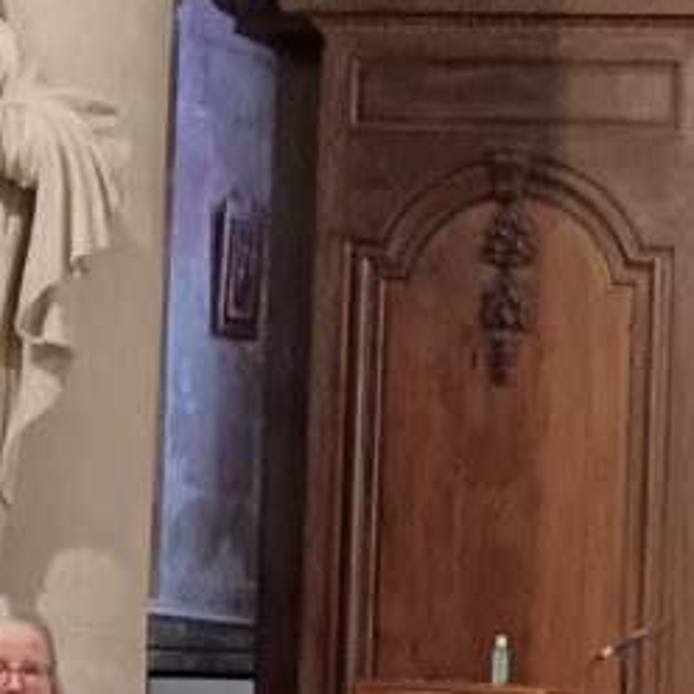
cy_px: 728
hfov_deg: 9.1
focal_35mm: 186
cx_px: 1100
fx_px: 4219
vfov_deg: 9.3
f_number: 1.9
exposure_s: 1/25
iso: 941
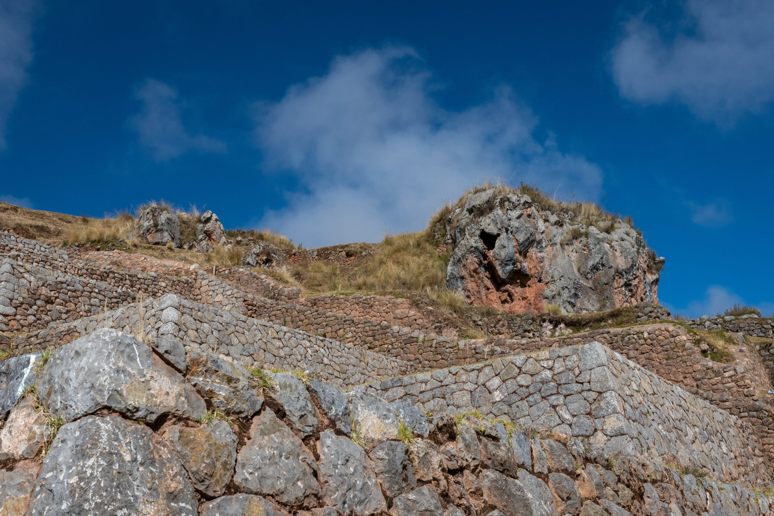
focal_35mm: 38
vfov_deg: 35.5
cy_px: 258
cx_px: 387
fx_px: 806
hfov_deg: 51.3
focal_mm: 25
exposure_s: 1/800
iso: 400
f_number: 11
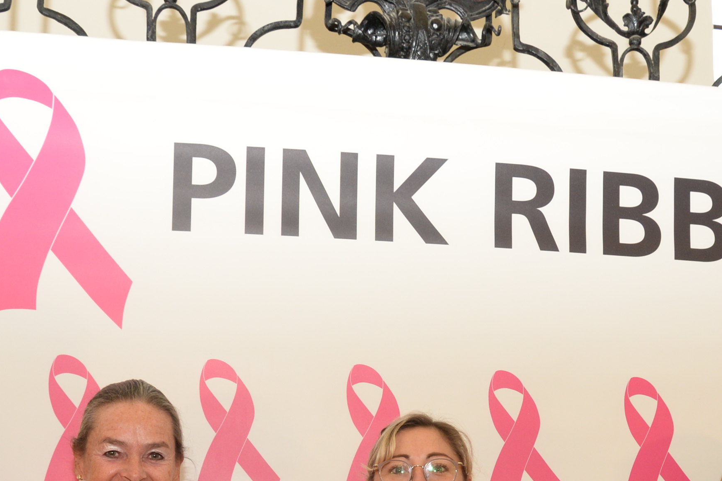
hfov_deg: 32.3
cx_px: 421
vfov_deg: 20.5
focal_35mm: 62
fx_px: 1243
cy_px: 574
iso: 800
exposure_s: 1/60
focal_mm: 24
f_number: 7.1
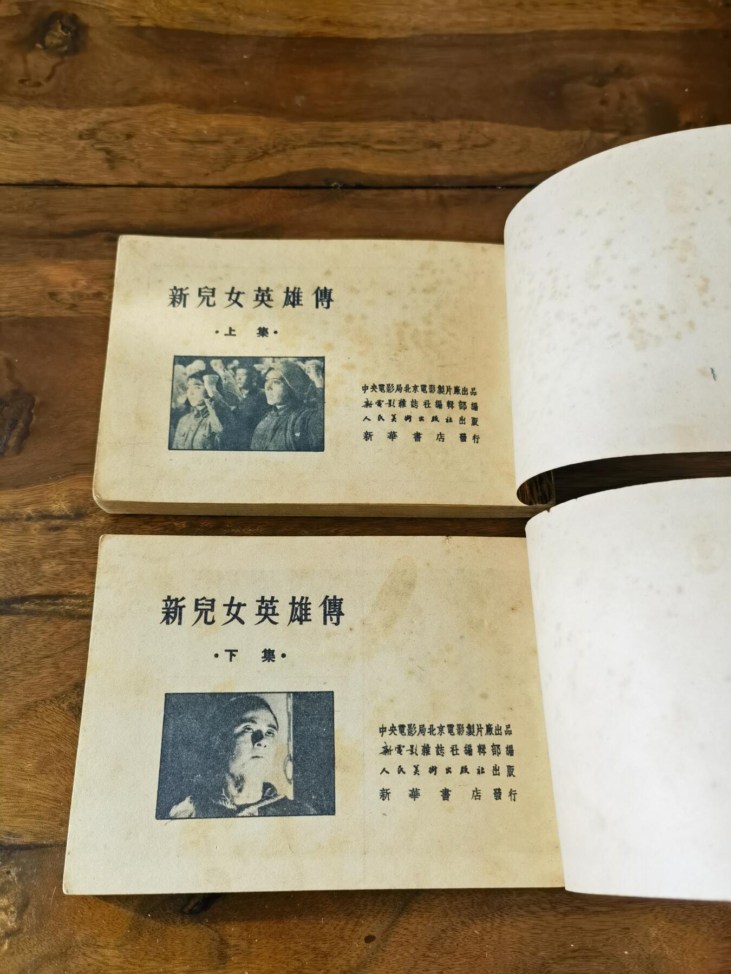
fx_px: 845
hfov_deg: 46.8
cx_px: 366
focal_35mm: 30
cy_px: 487
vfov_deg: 60.0
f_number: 1.9
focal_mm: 6.67
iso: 160
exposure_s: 1/509
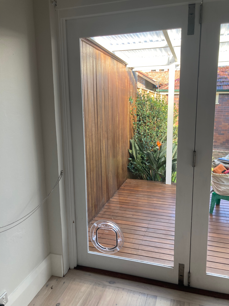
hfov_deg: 49.7
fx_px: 247
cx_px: 114
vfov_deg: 63.4
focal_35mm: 28
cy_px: 153
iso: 32
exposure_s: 1/121
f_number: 1.8
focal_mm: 3.99
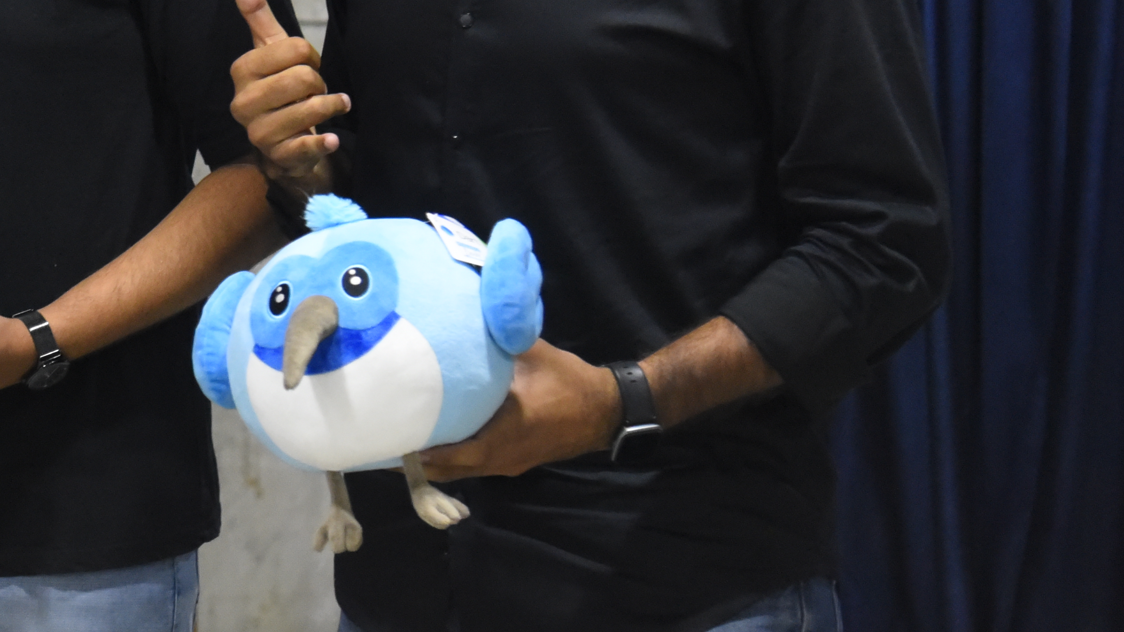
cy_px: -124
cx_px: -102
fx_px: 4590
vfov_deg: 7.8
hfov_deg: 13.7
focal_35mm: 154
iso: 5000
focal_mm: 62
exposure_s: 1/160
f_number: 4
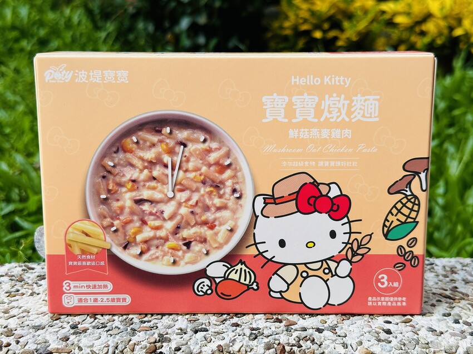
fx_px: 656
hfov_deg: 39.7
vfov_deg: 30.3
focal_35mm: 48
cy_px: 177
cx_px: 236
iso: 80
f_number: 1.78
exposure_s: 1/121
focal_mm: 6.86
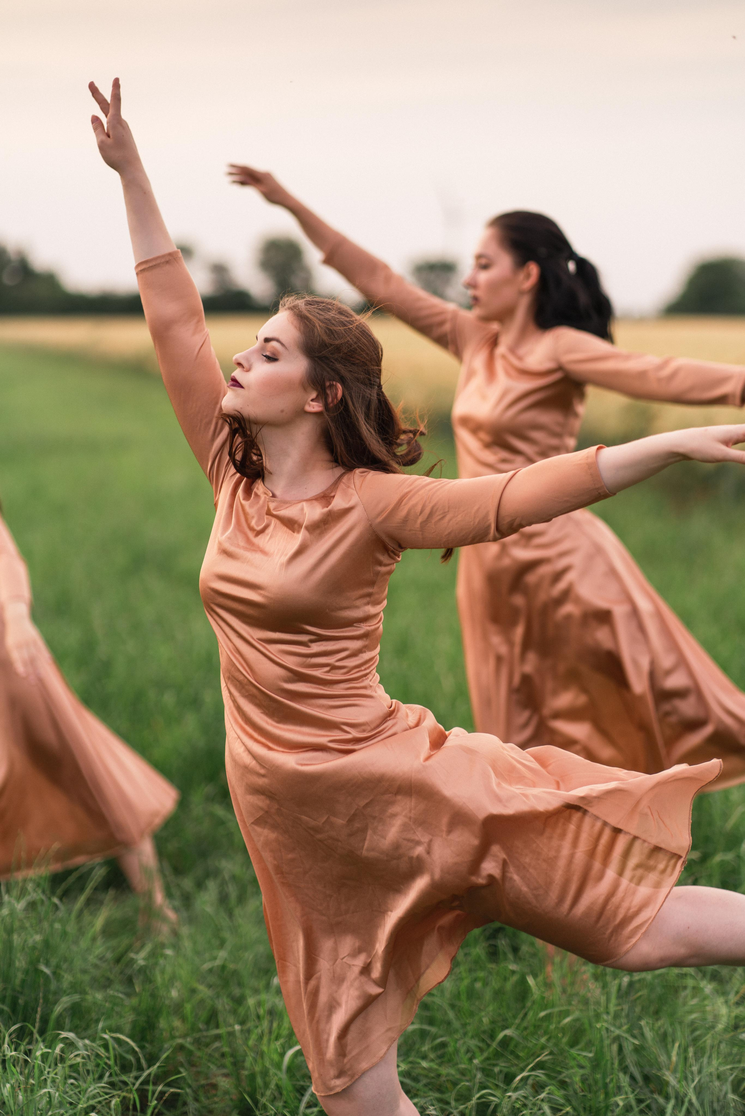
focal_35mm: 85
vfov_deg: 23.9
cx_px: 372
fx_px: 2637
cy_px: 558
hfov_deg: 16.1
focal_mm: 85
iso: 320
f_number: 2.2
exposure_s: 1/1250
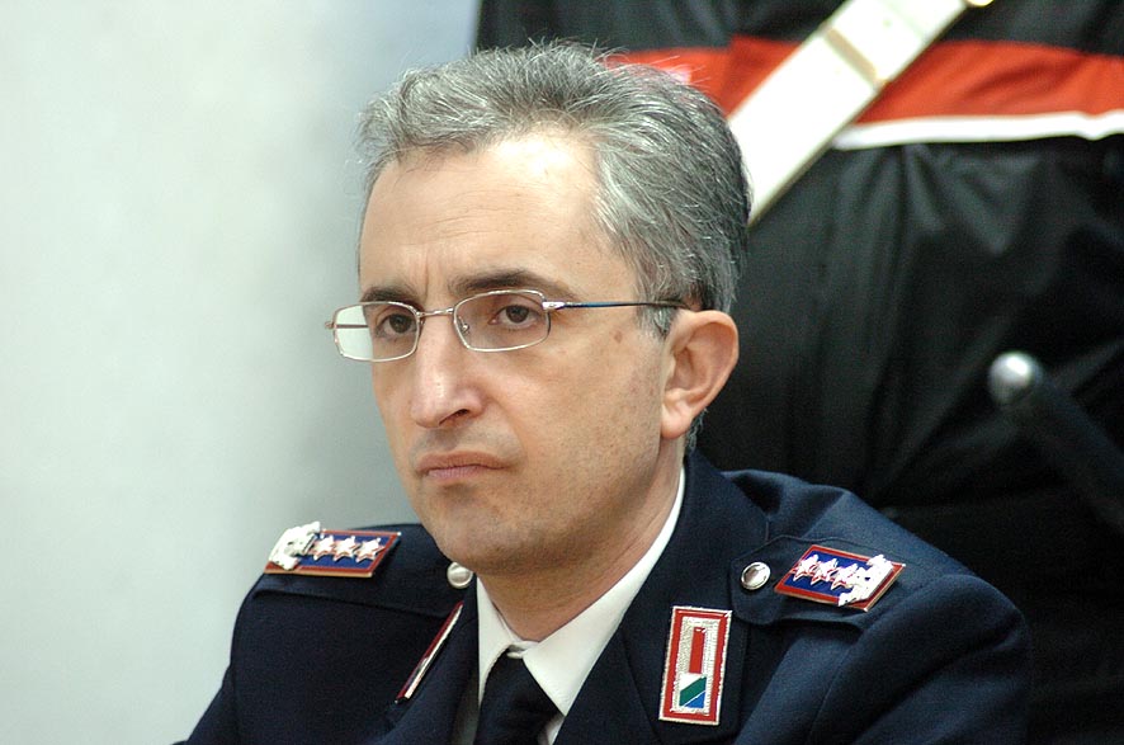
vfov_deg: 5.4
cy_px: 372
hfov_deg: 8.1
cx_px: 562
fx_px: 7946
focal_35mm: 255
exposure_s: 1/25
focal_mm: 170
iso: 800
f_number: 4.5
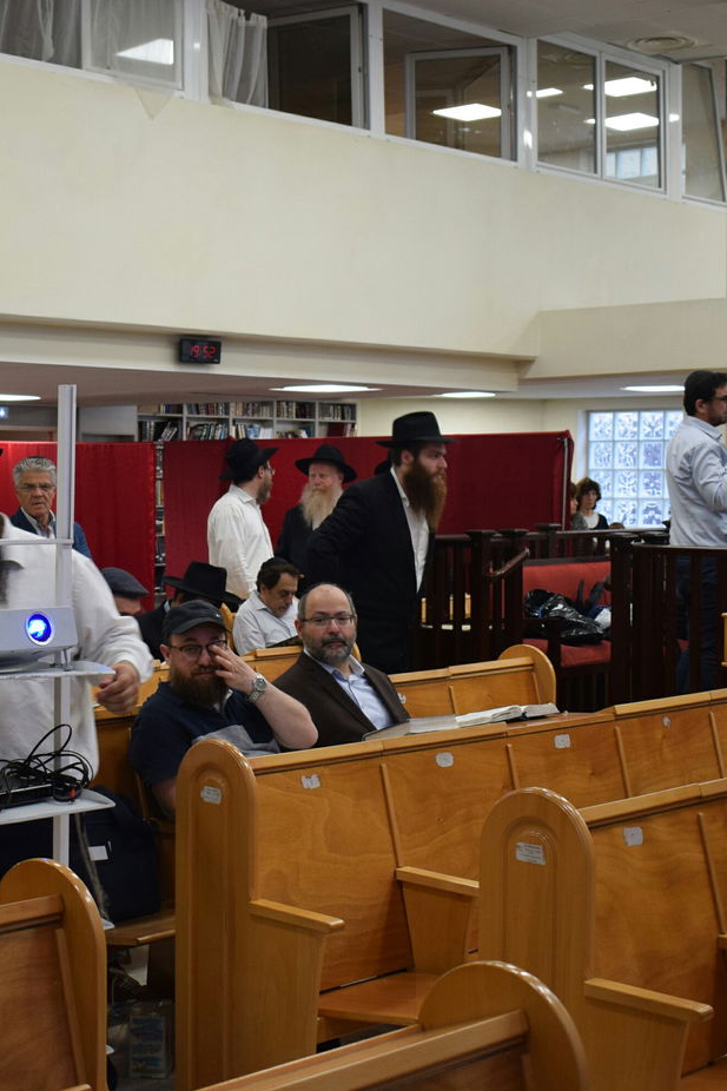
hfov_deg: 22.9
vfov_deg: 33.9
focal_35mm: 59
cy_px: 547
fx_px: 1788
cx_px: 251
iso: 800
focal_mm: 26
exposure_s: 1/60
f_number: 4
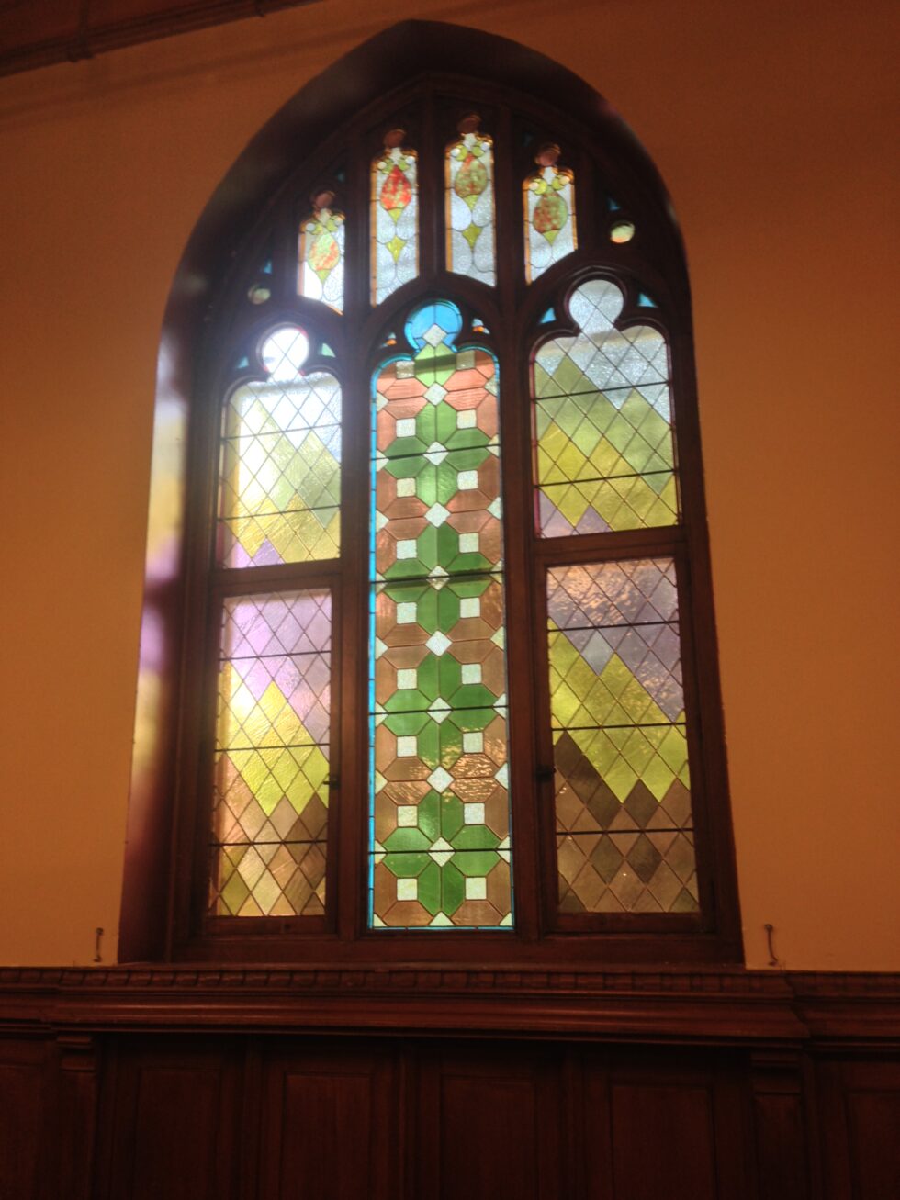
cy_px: 600
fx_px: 1144
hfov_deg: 42.9
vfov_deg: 55.4
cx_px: 450
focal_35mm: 33
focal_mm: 4.12
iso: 50
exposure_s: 1/20
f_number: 2.4
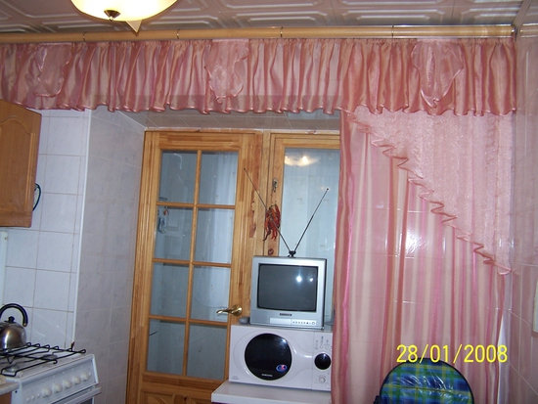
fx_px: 591
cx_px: 269
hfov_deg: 49.0
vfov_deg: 37.7
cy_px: 202
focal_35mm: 38
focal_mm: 6.3
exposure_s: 1/60
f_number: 2.8
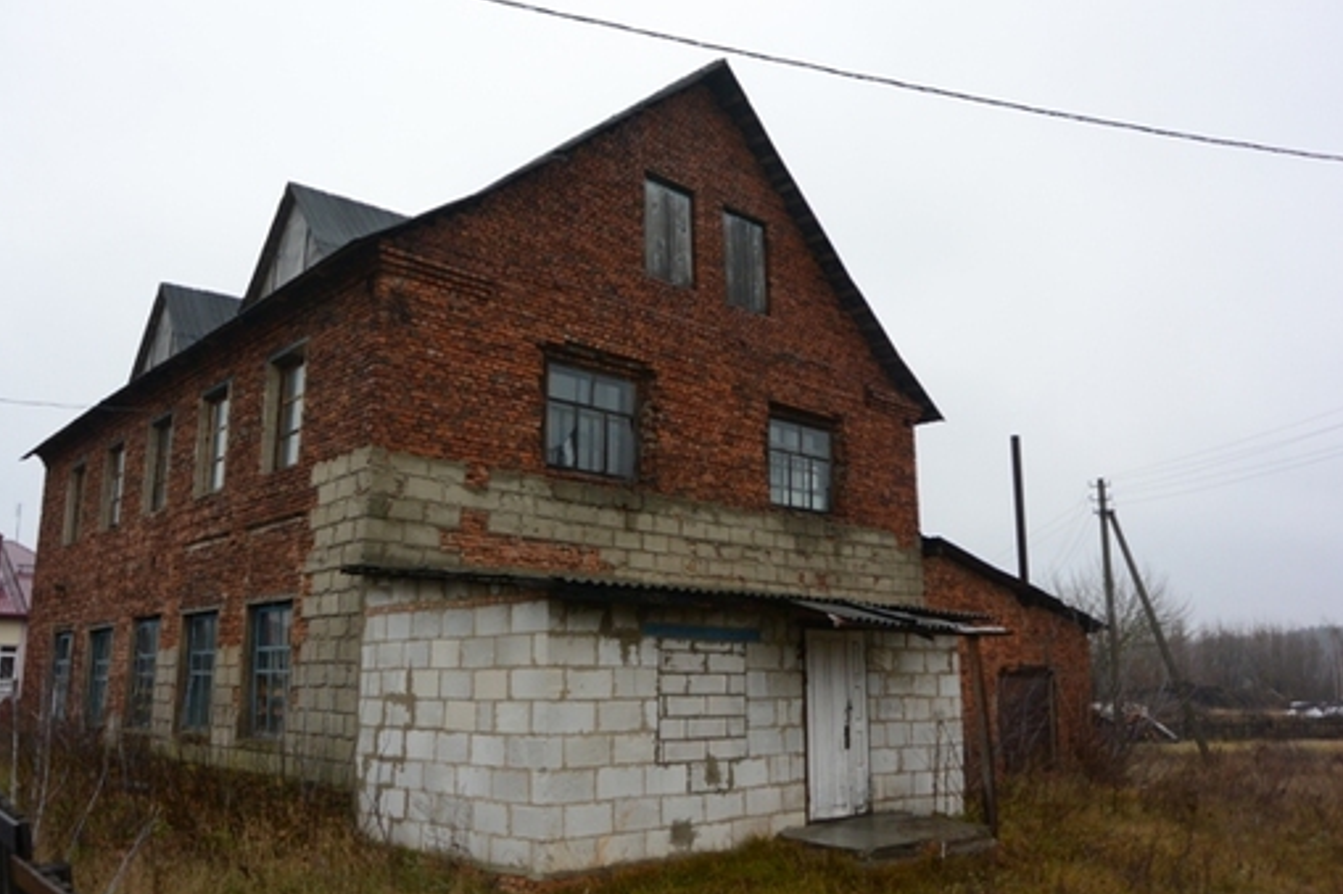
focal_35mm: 28
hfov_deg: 65.5
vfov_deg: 46.4
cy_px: 459
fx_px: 1044
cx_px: 657
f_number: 3.5
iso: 200
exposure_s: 1/125
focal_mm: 10
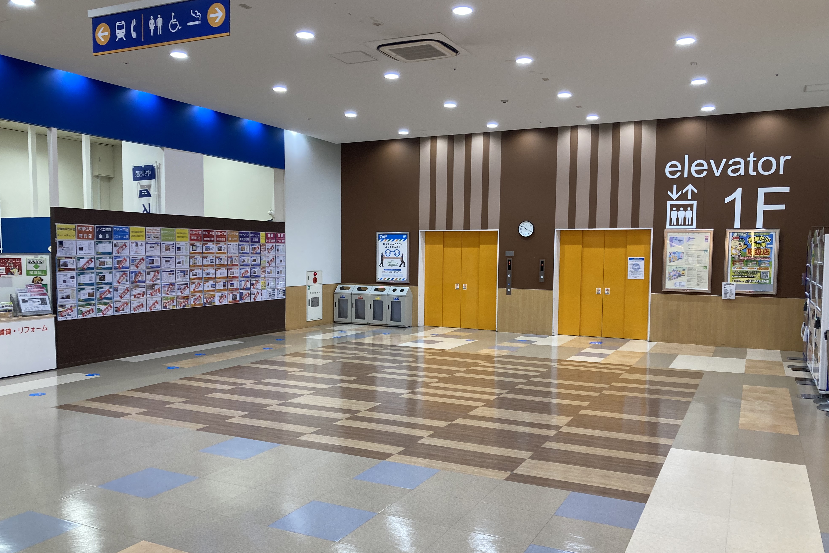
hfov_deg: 61.9
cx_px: 409
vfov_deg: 43.5
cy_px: 306
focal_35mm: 30
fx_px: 691
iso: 50
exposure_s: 1/50
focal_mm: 3.99
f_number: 1.8
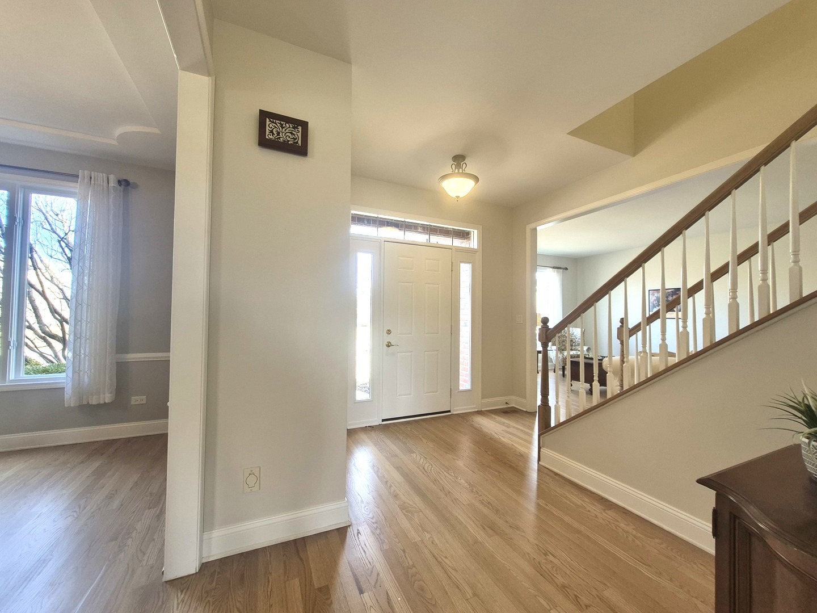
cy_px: 306
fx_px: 307
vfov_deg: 89.9
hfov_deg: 106.2
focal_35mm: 13
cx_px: 408
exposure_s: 1/60
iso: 64
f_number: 2.2
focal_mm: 1.74
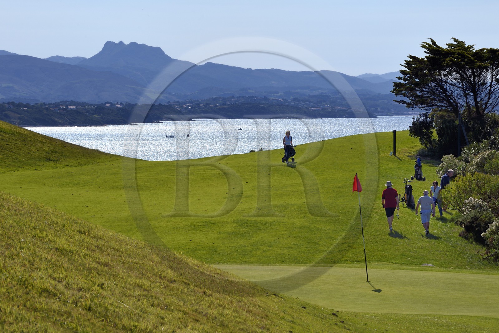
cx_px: 250
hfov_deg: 13.7
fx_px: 2079
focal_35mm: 150
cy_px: 166
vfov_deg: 9.1
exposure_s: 1/320
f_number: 13
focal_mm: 150
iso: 200
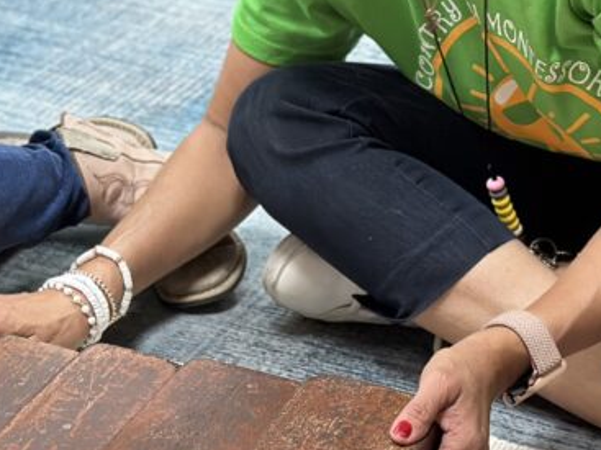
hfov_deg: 14.7
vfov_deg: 11.0
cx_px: 149
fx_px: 2326
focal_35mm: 134
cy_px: 98
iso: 320
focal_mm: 6.86
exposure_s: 1/60
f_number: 1.78
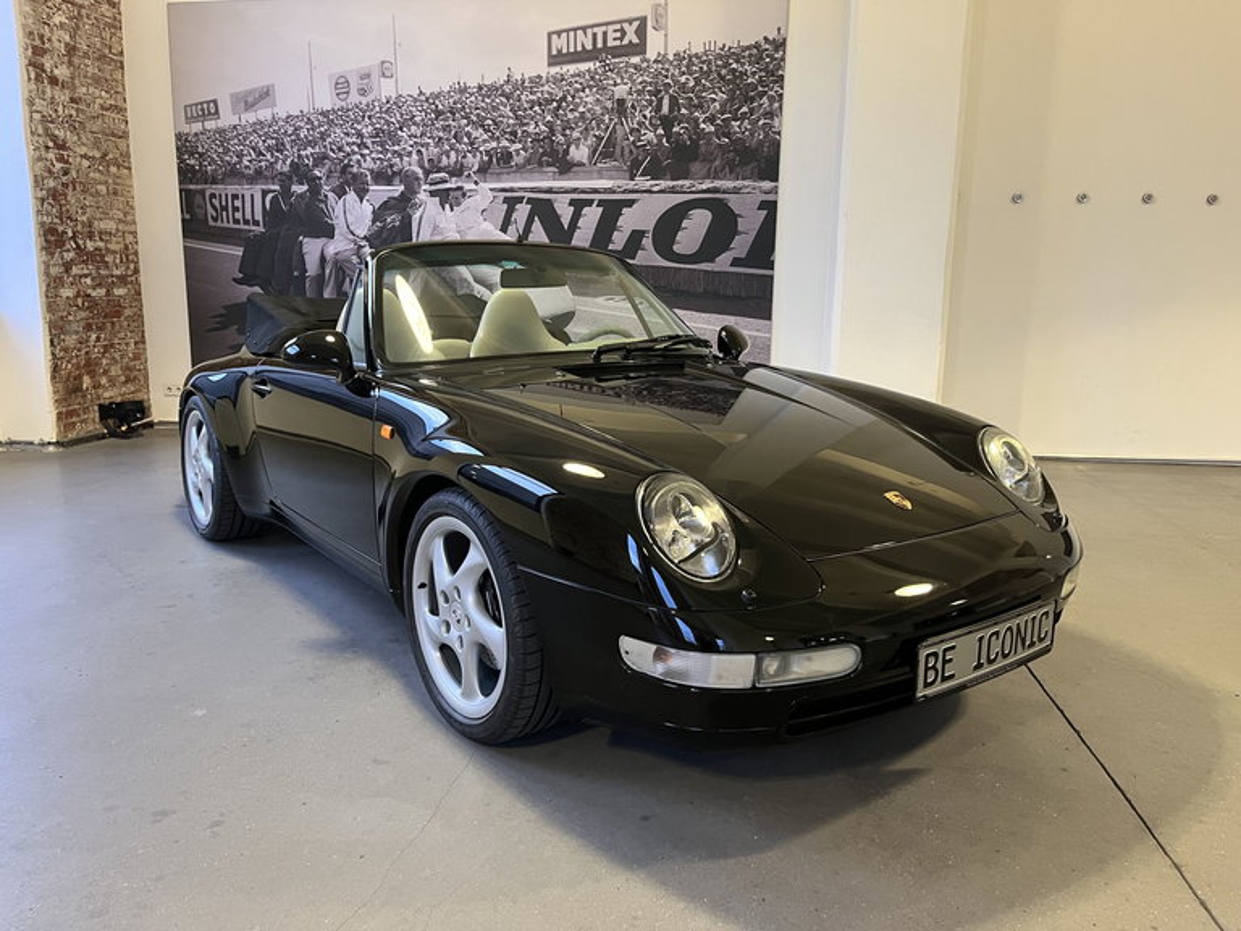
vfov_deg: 53.1
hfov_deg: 67.3
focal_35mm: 26
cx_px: 620
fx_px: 932
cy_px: 466
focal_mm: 5.1
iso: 400
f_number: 1.6
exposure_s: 1/50
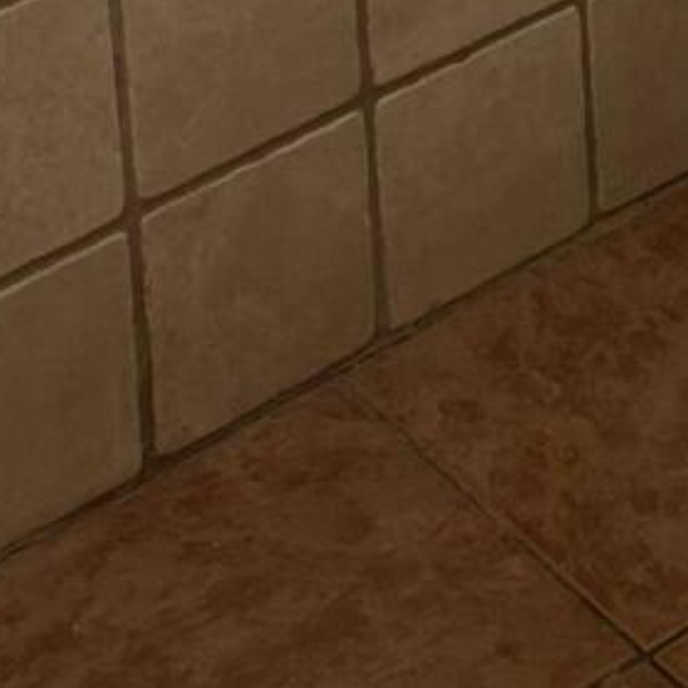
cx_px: 826
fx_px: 3688
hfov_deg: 10.5
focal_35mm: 164
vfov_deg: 8.5
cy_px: -1523
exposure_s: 1/120
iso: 125
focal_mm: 5.96
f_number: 1.6
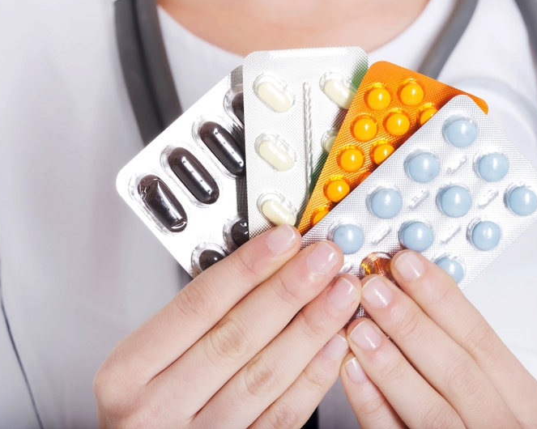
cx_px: 313
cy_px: 214
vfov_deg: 9.1
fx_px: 2701
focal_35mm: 170
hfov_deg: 11.4
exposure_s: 1/250
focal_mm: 150
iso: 100
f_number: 14
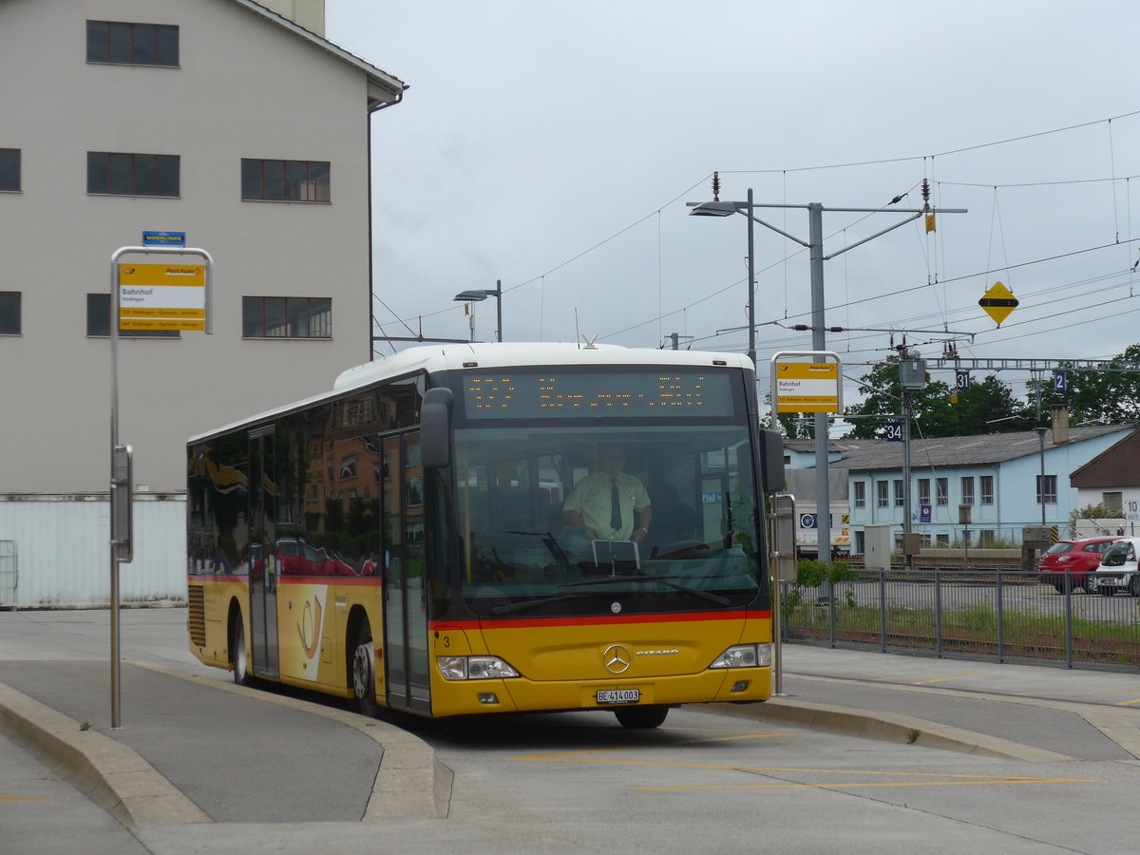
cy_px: 428
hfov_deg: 24.4
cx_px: 570
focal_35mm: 80
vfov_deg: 18.4
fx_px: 2635
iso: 80
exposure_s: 1/640
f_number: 4.4
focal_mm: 16
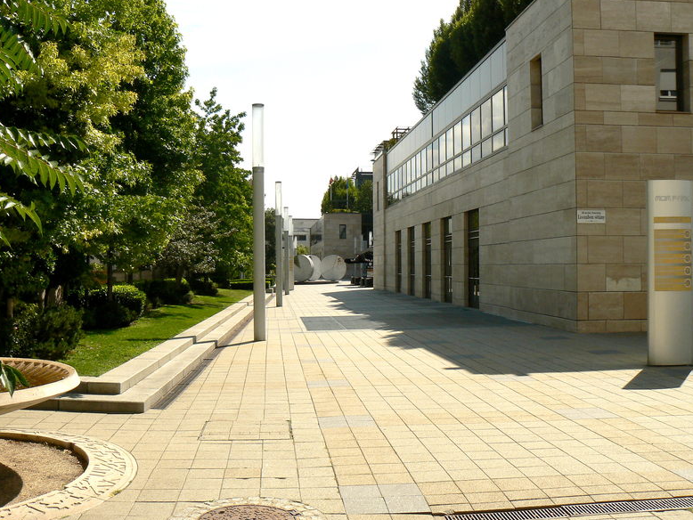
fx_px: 741
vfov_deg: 38.7
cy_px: 256
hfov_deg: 50.1
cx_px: 346
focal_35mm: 37
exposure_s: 1/400
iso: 80
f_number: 8
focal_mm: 6
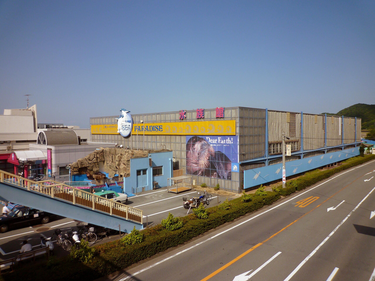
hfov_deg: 69.4
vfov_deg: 54.9
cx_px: 188
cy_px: 140
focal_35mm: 25
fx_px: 271
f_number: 4.5
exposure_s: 1/640
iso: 80
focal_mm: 4.4
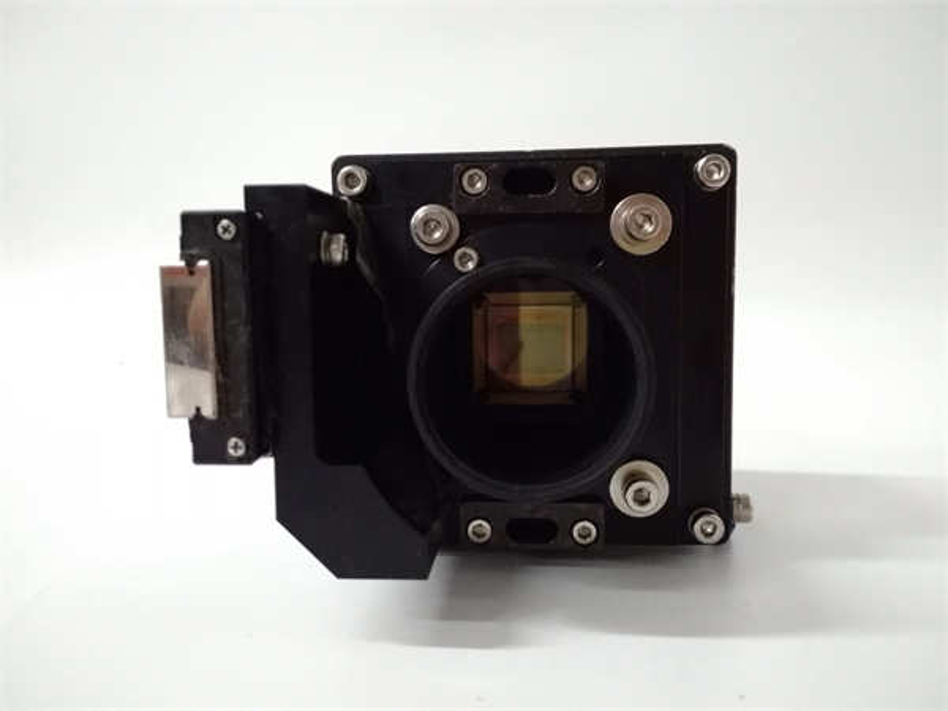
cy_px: 356
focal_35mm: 27
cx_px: 474
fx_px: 739
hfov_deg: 65.3
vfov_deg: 51.4
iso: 829
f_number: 2
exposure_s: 1/33
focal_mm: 3.79
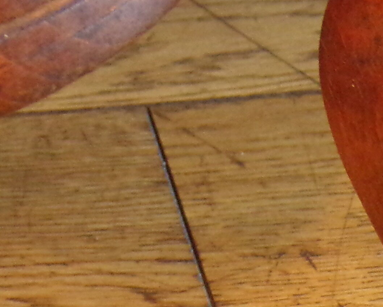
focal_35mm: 158
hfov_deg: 12.0
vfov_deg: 9.2
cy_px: -304
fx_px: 1791
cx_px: -36
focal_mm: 6.6
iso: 375
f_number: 3.3
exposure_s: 1/17
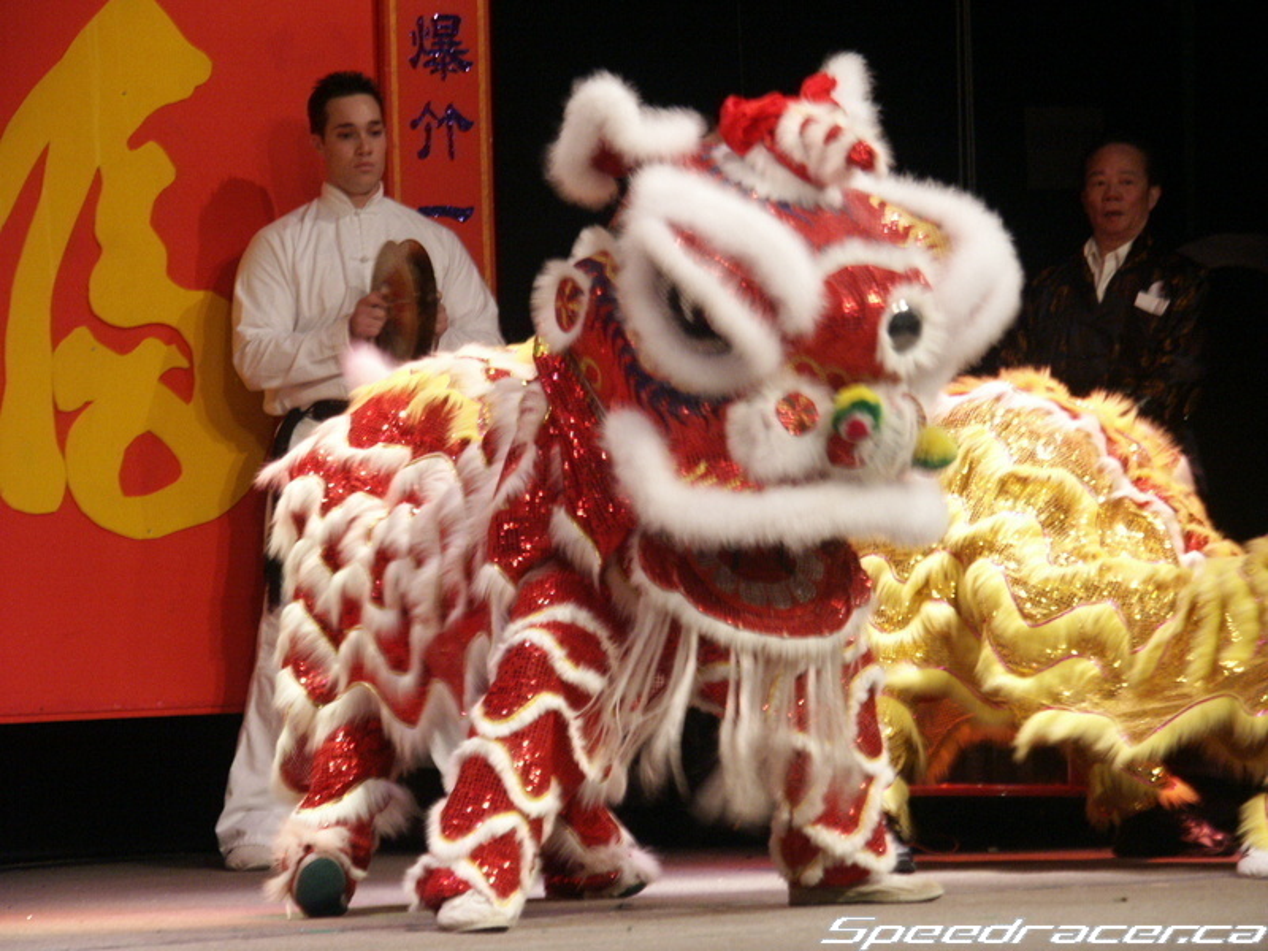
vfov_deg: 7.4
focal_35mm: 200
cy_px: 476
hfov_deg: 9.9
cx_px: 634
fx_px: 7326
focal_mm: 50.69
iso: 200
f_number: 3.5
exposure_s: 1/30
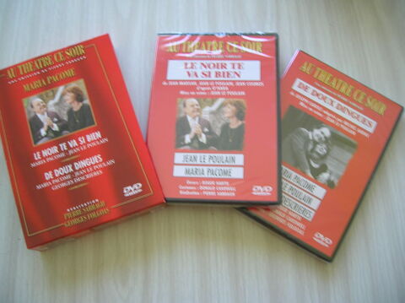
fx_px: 397
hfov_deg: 54.0
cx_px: 202
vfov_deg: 41.7
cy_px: 152
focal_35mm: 34
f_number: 2.9
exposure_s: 1/7.8
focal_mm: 5.7
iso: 50
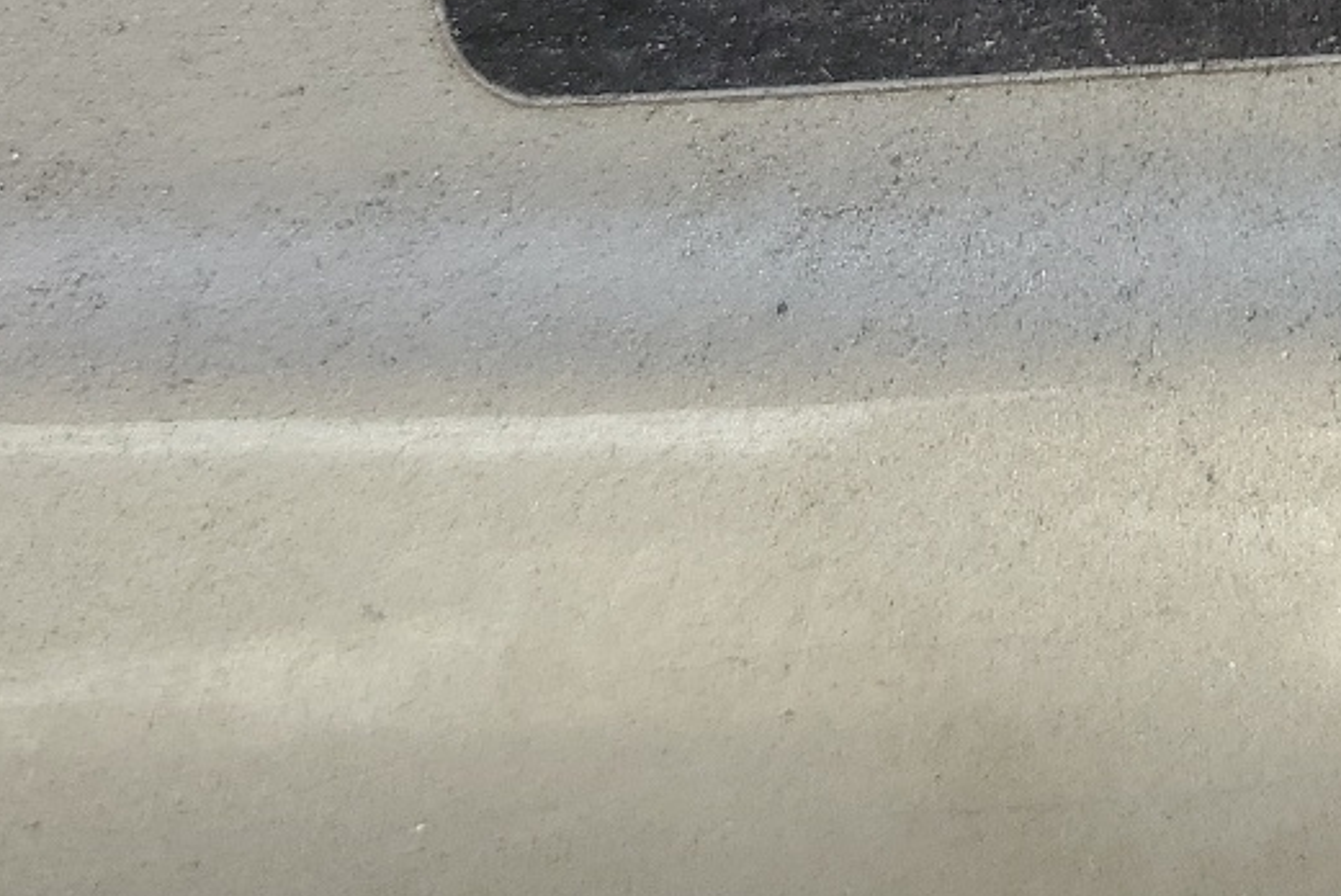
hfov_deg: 23.0
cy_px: -443
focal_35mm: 83
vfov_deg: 15.3
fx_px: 3093
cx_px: 1488
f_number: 1.5
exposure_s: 1/323
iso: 50
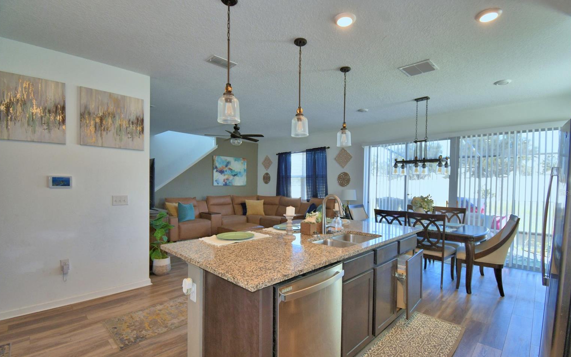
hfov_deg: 97.8
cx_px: 294
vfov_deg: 71.1
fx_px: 249
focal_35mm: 16
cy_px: 193
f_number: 4.5
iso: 200
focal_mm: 10
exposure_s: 1/60
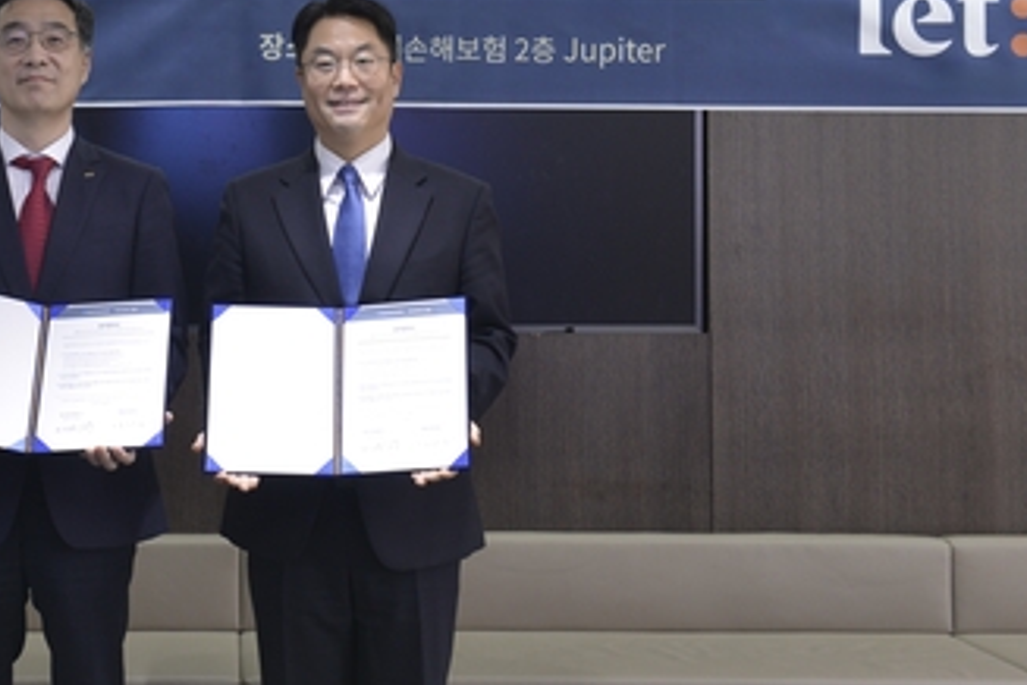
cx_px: 245
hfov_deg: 28.0
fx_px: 2025
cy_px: 200
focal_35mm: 71
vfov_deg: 19.1
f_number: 4.5
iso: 1000
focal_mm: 40
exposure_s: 1/40
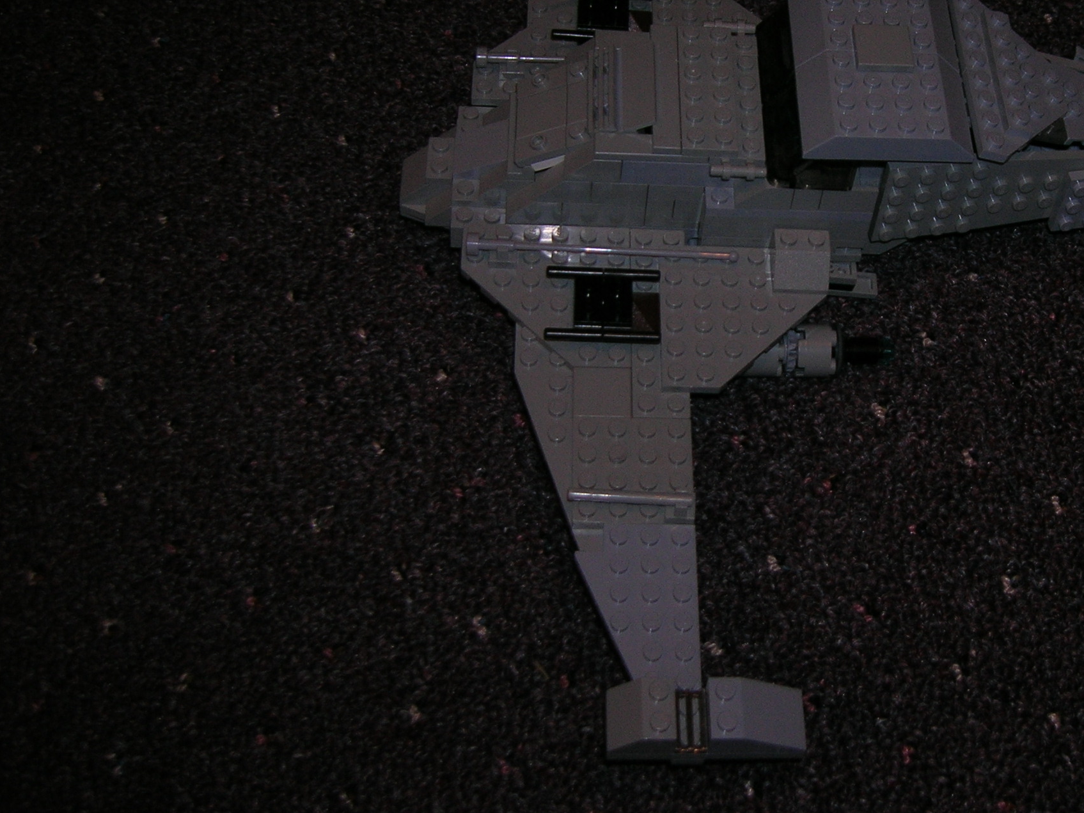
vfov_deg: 27.8
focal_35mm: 52
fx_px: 1628
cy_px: 253
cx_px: 817
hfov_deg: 36.0
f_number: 2.9
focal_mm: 5.7
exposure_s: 1/60.1
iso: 50
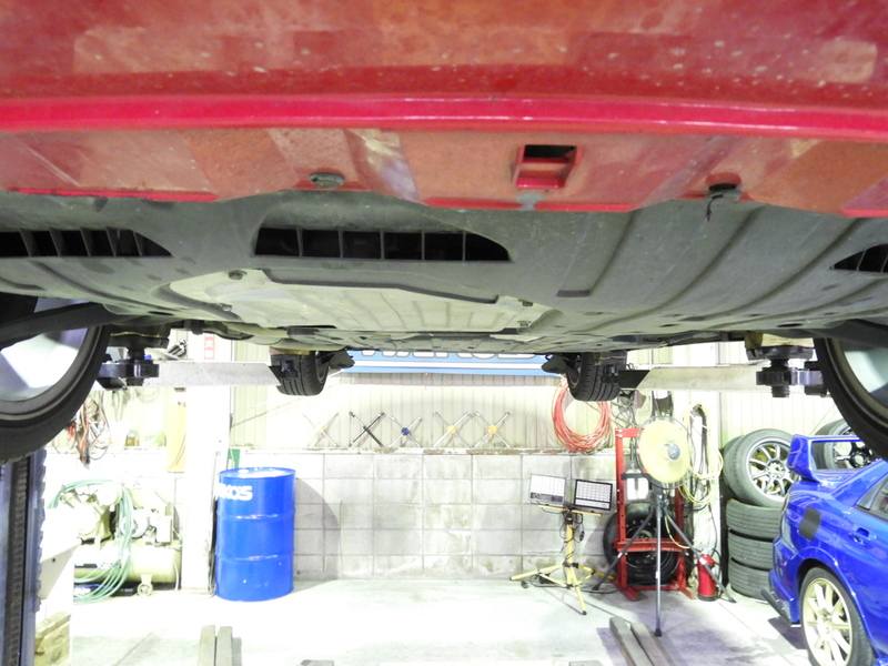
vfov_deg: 49.7
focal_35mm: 28
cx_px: 444
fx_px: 718
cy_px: 333
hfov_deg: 63.4
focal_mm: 5
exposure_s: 1/3
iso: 800
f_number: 3.5
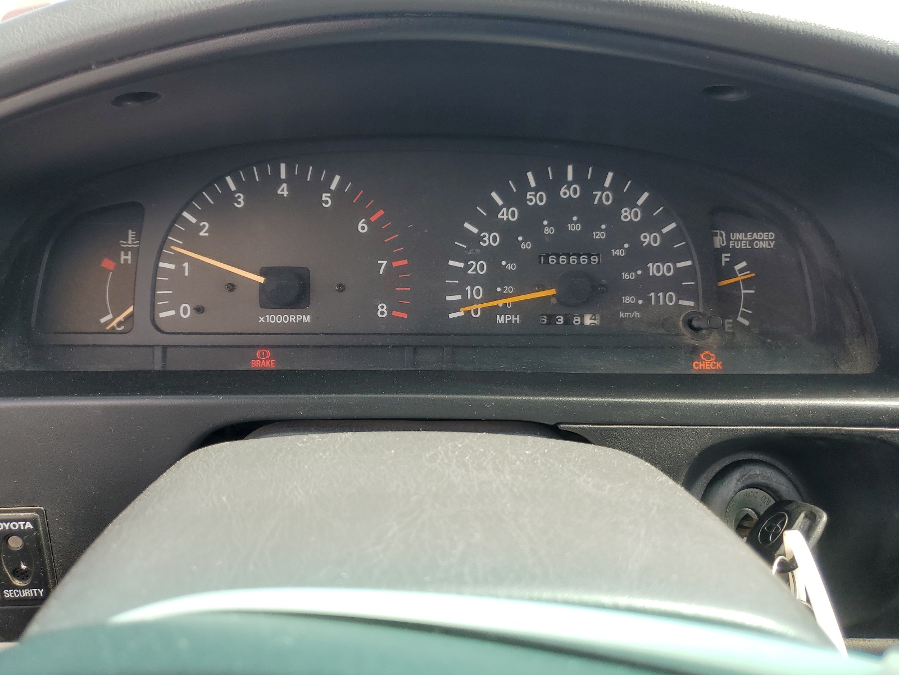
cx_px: 450
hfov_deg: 67.3
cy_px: 338
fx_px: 675
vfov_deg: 53.1
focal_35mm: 26
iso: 50
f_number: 1.5
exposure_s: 1/312
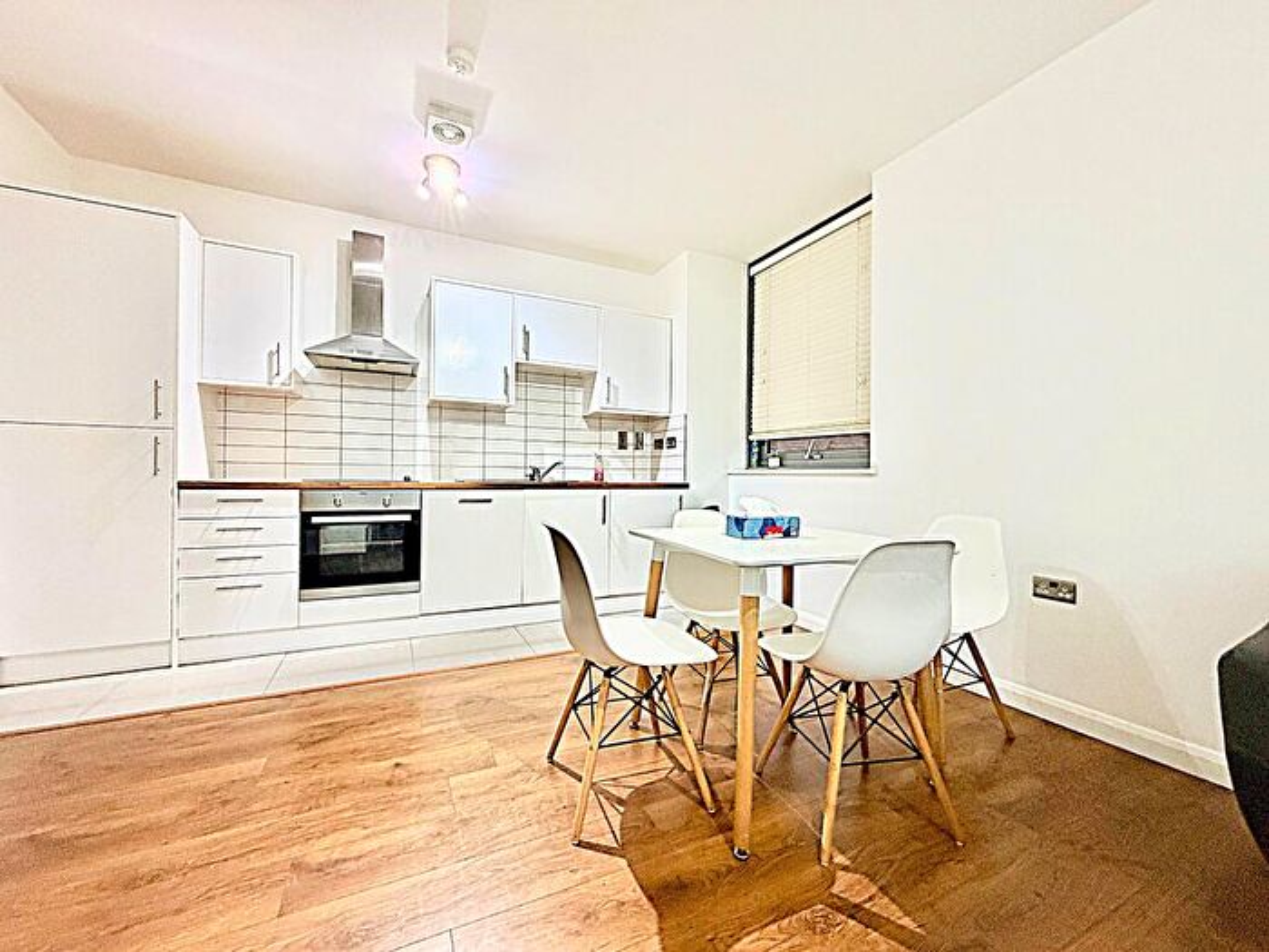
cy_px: 476
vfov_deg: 85.7
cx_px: 634
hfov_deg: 102.1
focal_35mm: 14
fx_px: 513
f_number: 2.2
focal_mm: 2.22
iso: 320
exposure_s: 1/50
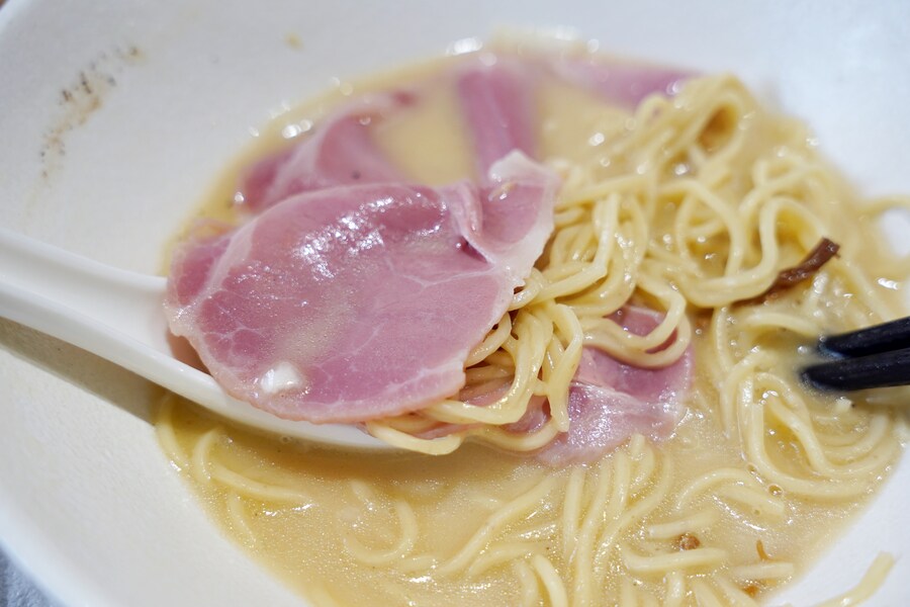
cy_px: 304
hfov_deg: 32.5
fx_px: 1560
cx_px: 455
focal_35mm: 62
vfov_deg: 22.0
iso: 1250
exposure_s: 1/80
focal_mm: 61.7
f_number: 5.6
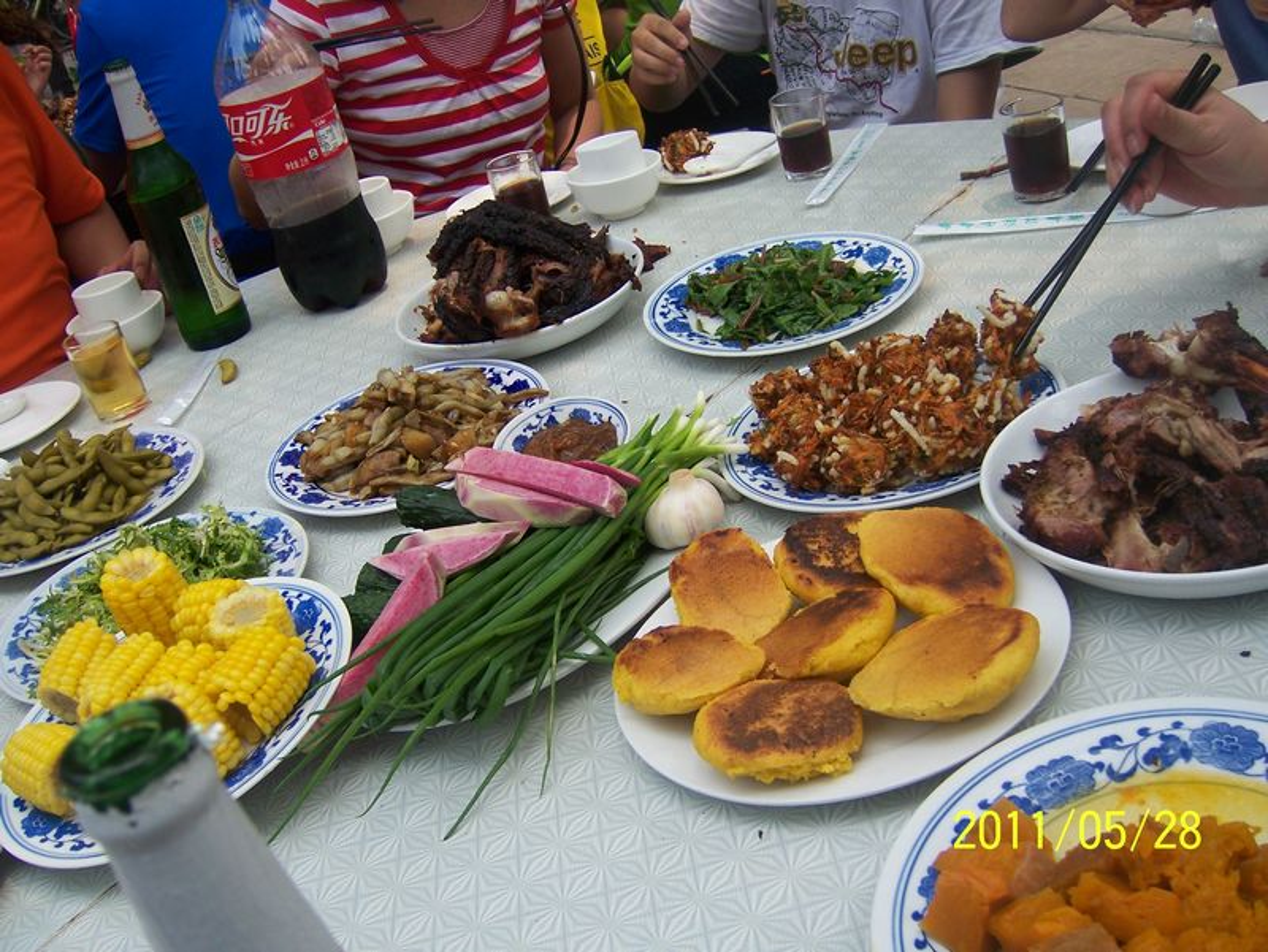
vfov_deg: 39.7
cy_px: 476
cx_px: 634
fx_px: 1319
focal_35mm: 36
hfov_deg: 51.3
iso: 80
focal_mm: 6
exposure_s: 1/640
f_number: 2.8
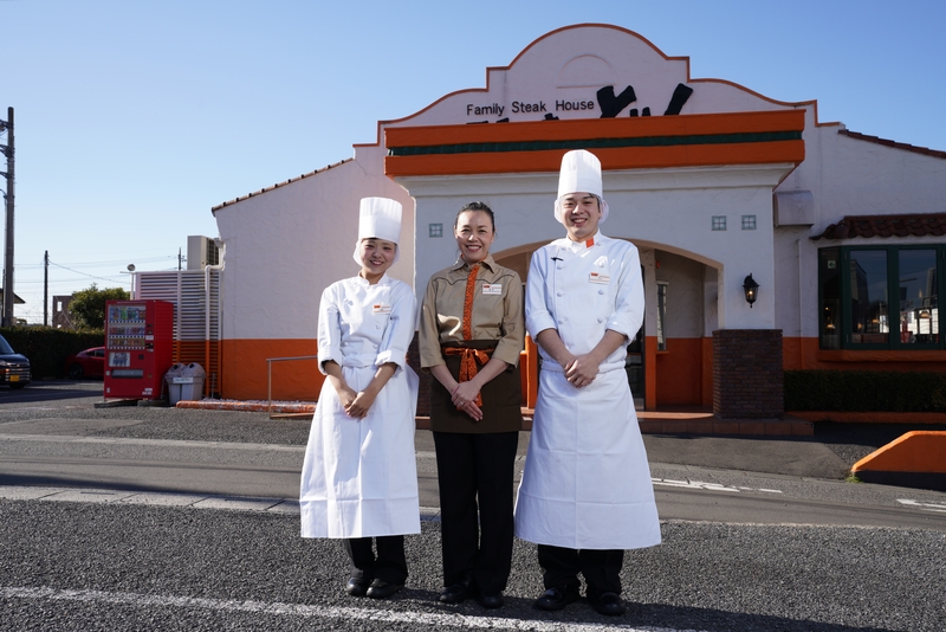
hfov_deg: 60.3
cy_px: 316
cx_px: 473
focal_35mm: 31
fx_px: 815
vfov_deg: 42.4
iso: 100
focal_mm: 31
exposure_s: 1/160
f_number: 8
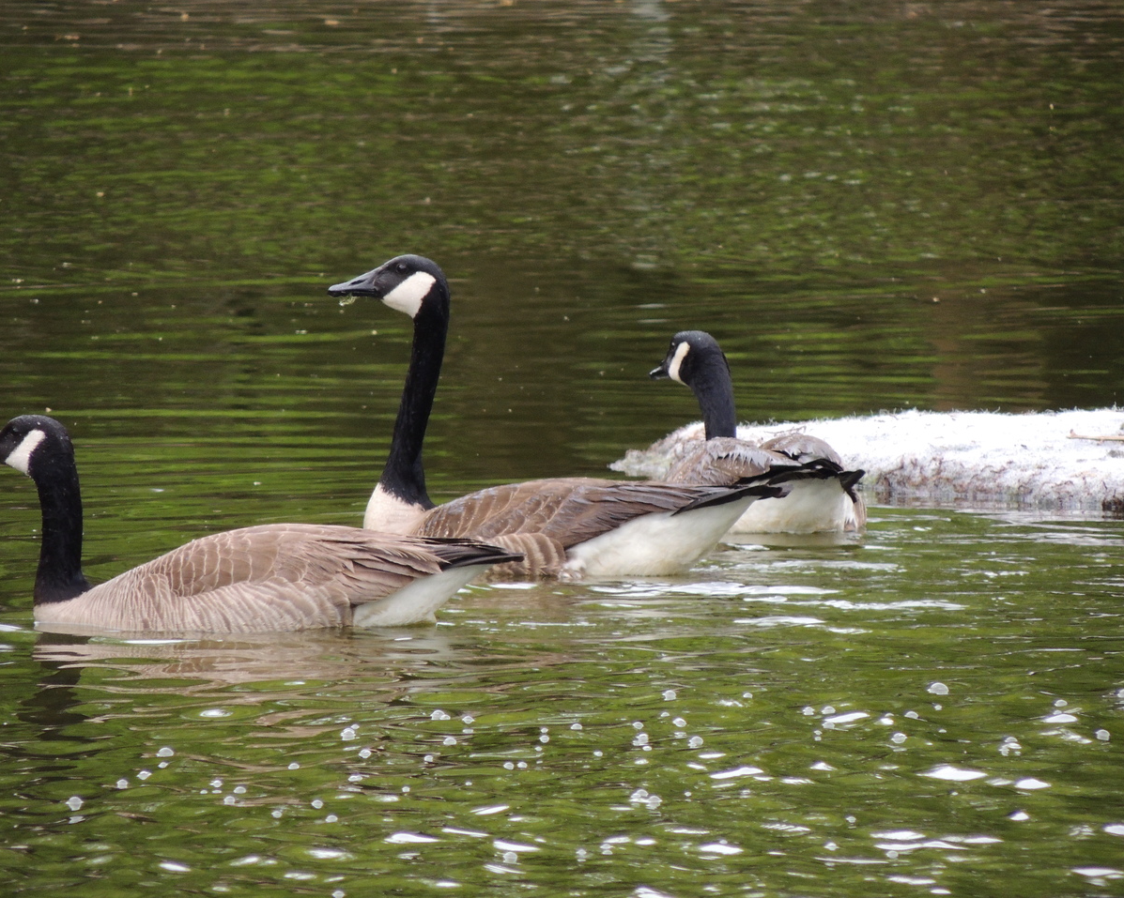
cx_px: 524
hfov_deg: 1.9
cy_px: 449
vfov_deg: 1.5
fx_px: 34721
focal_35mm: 1044
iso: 400
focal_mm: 180
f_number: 5.9
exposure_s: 1/400
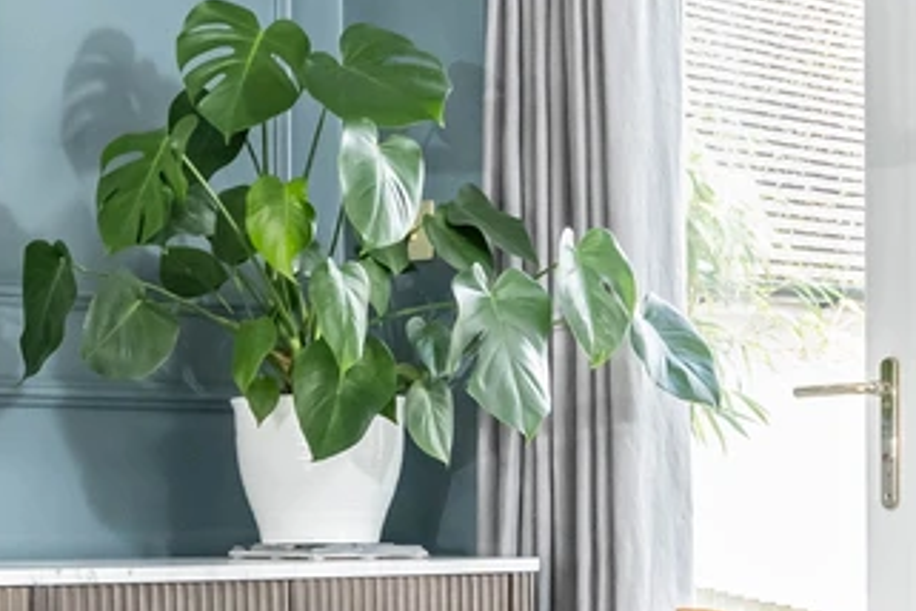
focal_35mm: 112
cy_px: 394
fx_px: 2850
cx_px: 29
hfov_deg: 17.9
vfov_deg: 12.2
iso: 640
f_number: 8
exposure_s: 1/30
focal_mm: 20
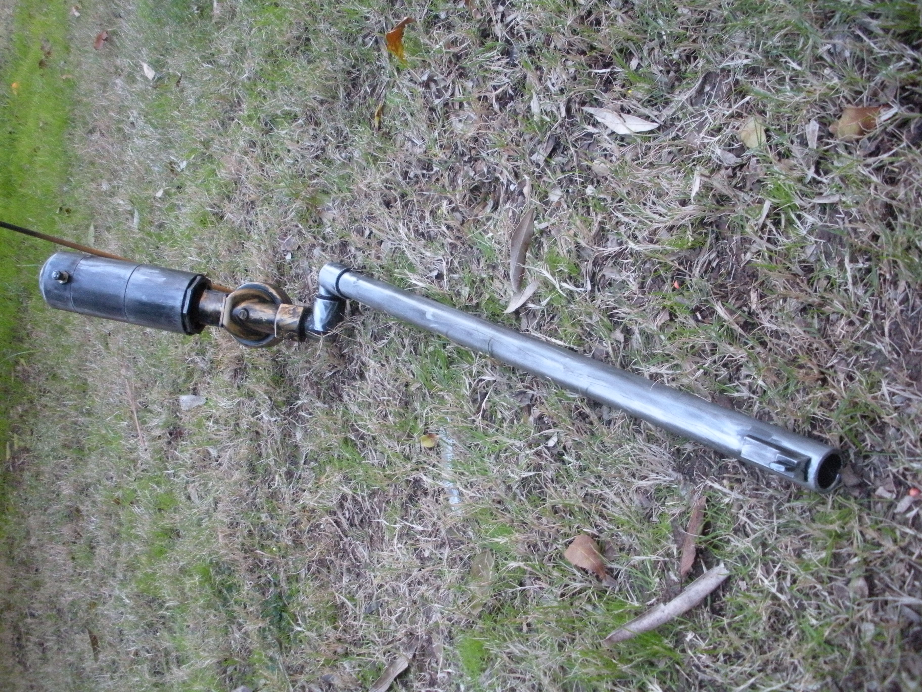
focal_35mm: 36
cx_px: 461
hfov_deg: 51.4
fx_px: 959
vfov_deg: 39.7
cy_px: 346
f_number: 3.5
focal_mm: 6.3
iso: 400
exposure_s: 1/49.6
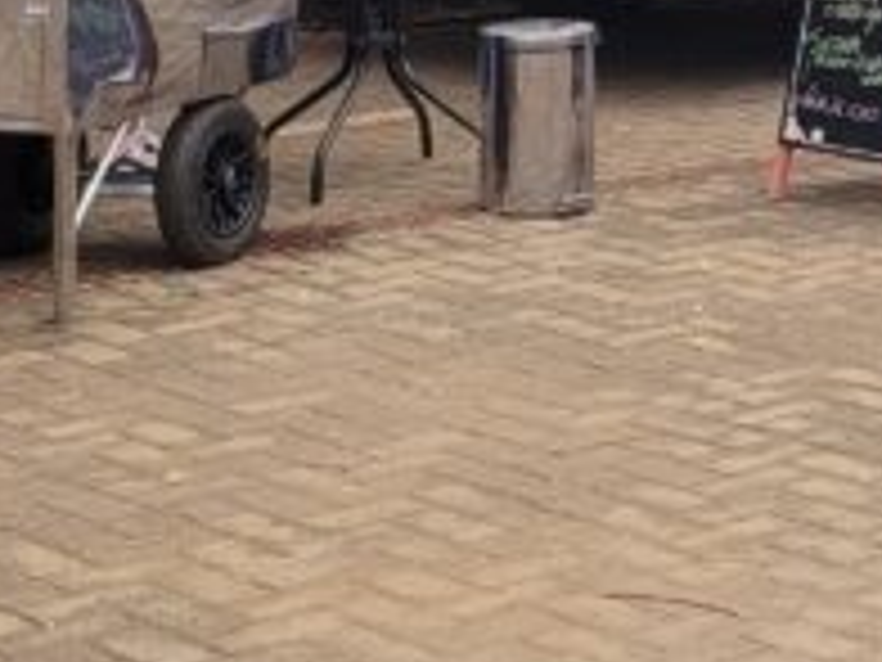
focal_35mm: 136
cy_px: -419
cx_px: 1098
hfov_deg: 14.0
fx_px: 3465
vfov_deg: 10.4
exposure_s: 1/775
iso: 40
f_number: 1.8
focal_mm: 5.4
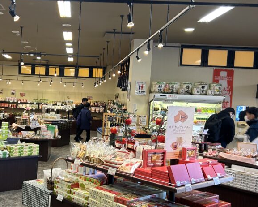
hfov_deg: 39.7
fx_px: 344
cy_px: 111
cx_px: 56
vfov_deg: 33.4
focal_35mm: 45
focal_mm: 5.7
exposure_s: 1/60
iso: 100
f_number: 1.5
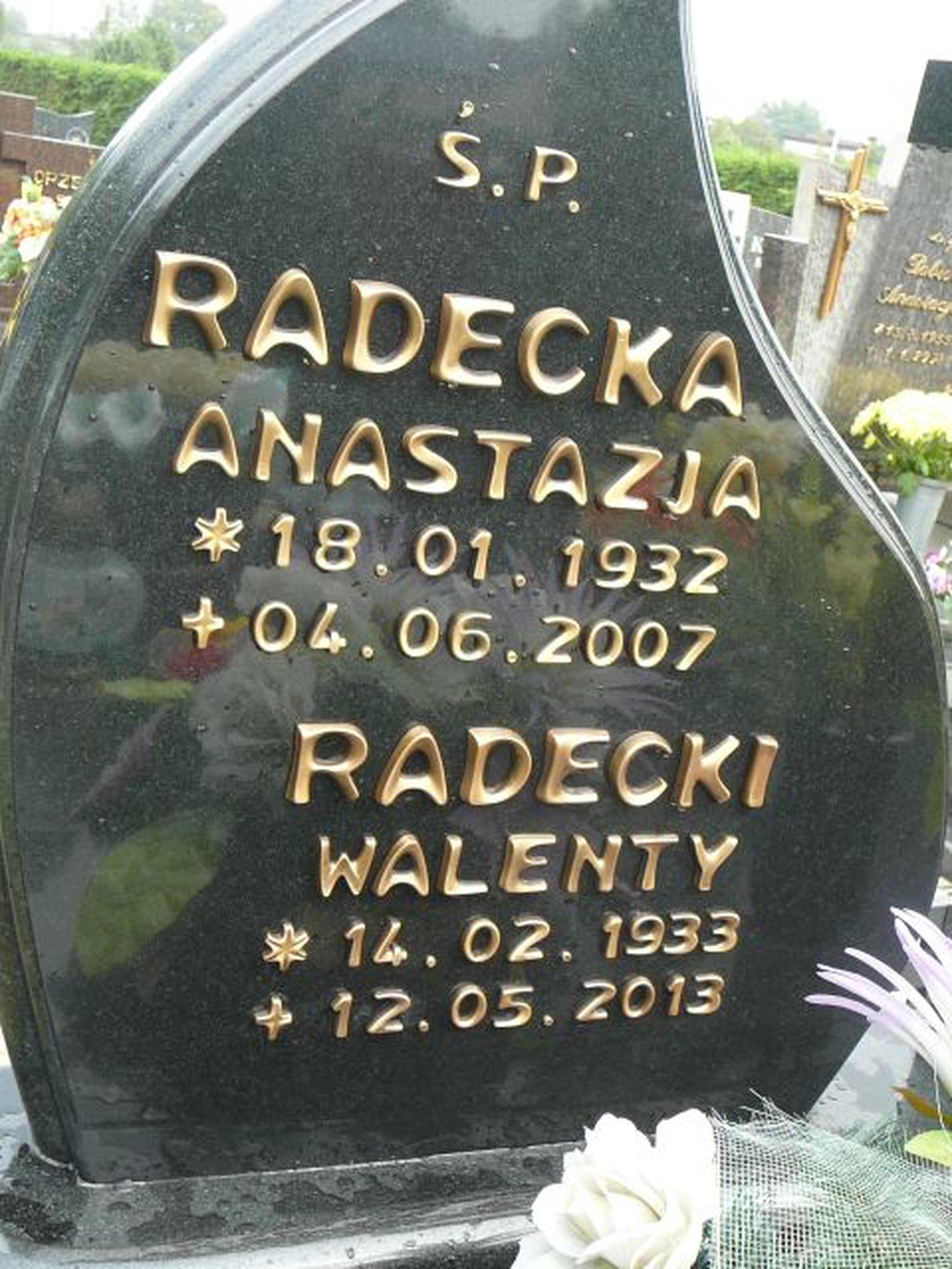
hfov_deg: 32.2
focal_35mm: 45
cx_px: 476
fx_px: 1650
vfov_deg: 42.1
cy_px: 634
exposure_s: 1/80
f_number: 3.2
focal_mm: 6.7
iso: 80
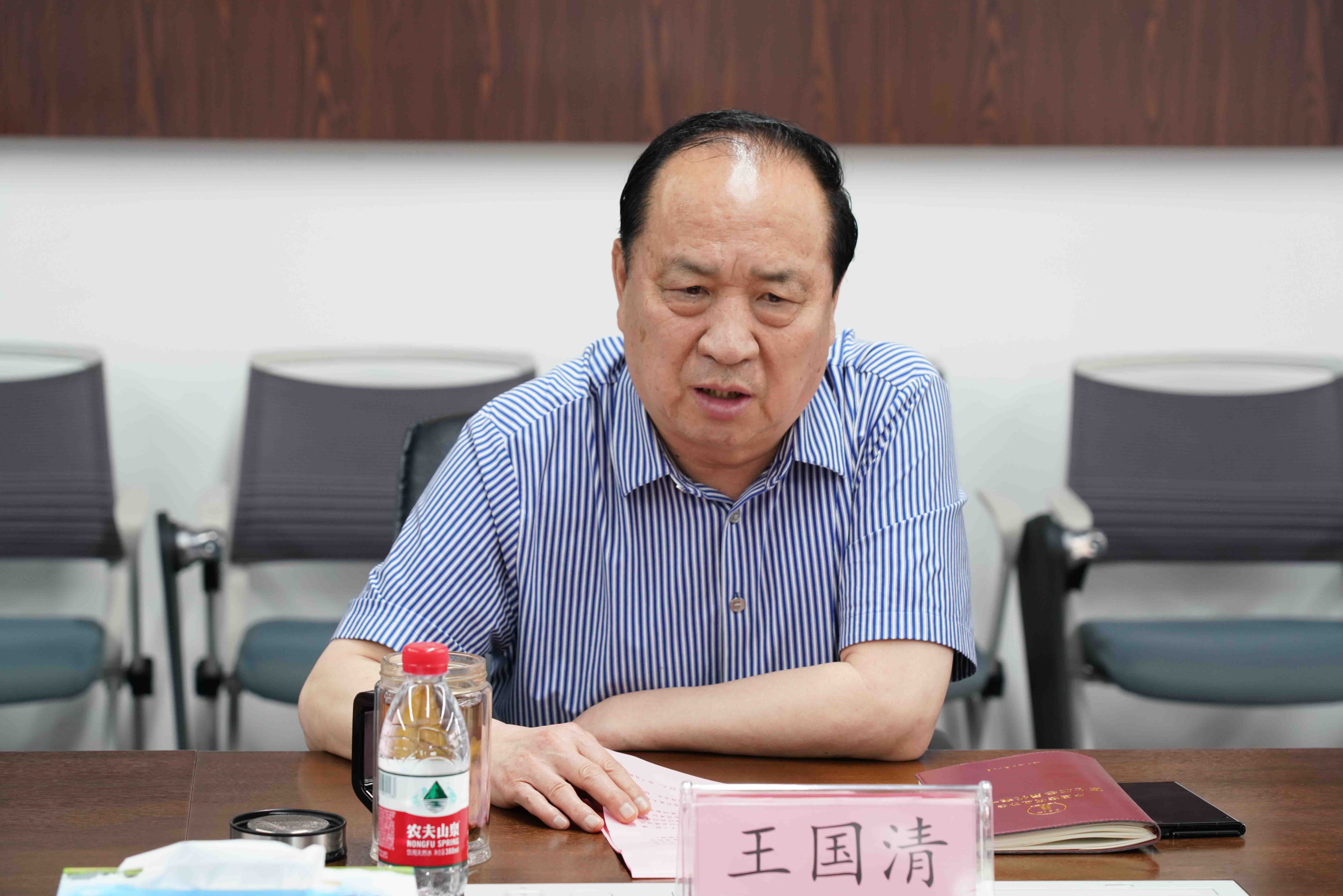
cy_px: 448
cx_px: 672
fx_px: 3917
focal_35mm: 105
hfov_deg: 19.5
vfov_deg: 13.0
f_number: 5.6
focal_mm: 105
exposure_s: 1/25
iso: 1250
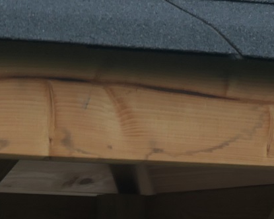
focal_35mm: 487
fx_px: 3949
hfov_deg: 3.9
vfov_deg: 3.2
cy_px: -30
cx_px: 538
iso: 200
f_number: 5.6
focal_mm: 47.9
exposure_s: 1/400
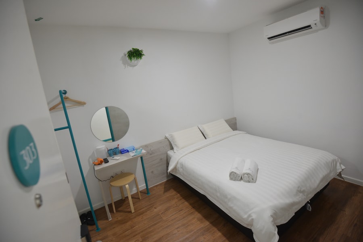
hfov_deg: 96.7
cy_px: 121
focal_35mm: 16
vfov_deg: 73.7
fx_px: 161
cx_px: 182
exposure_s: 1/60
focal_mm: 16
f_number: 4
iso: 1250
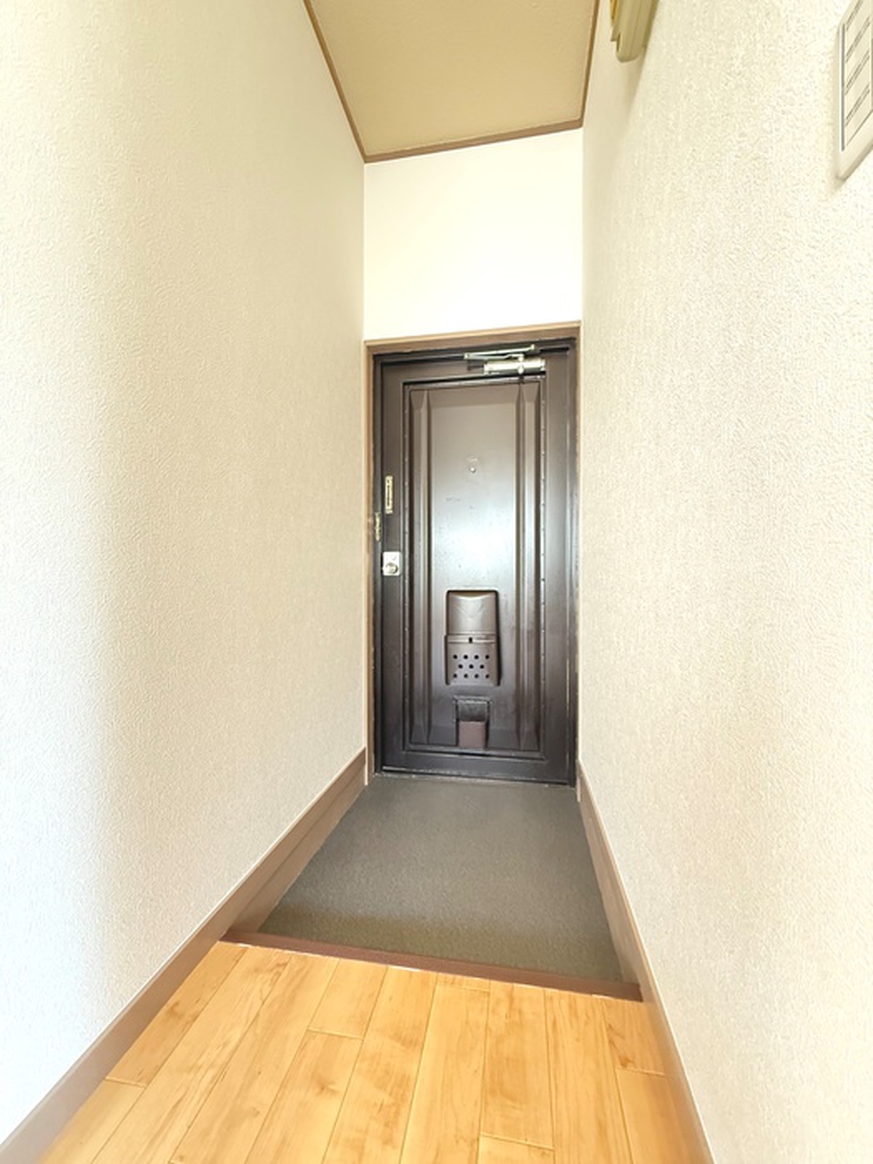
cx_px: 436
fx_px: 471
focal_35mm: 14
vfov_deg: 102.1
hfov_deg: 85.7
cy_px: 582
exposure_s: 1/60
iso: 800
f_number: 2.2
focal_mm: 2.22
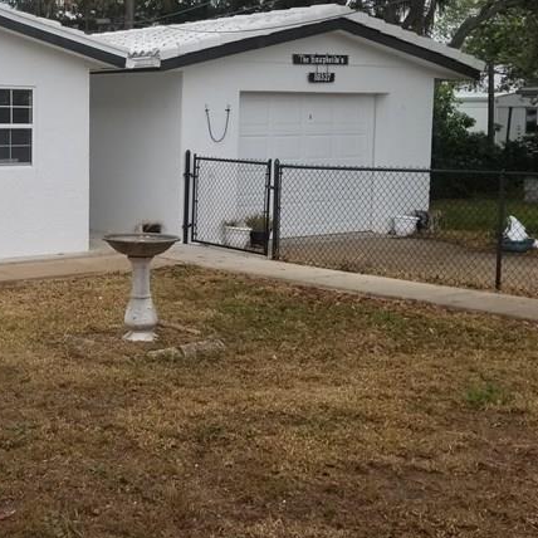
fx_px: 967
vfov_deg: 30.9
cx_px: 44
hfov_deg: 29.7
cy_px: 199
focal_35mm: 55
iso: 50
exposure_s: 1/1276
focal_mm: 4.3
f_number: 1.7
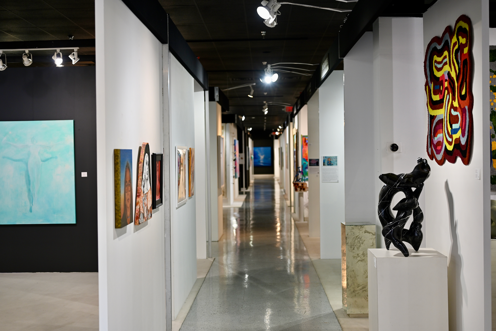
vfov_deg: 27.0
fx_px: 689
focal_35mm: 50
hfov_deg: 39.6
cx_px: 248
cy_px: 166
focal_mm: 50
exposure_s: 1/200
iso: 400
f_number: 2.8
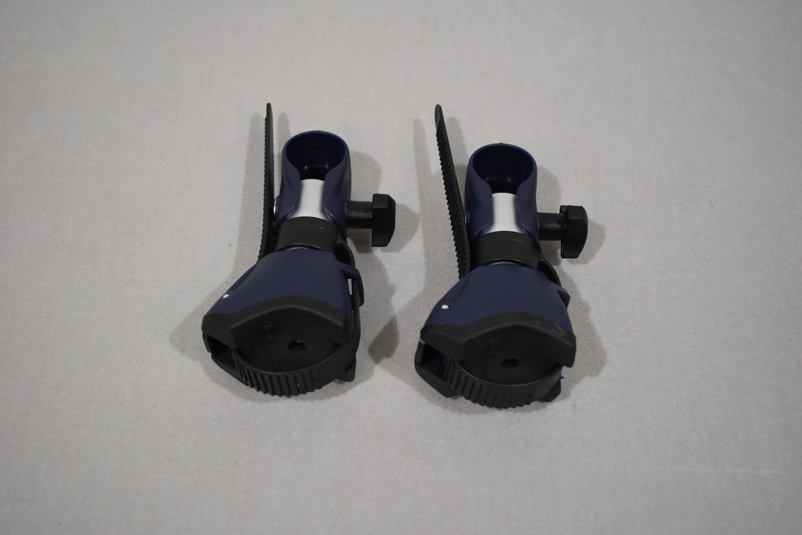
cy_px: 268
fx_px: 969
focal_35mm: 44
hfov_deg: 45.0
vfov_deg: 30.9
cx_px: 401
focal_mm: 29
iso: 800
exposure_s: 1/250
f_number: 4.2
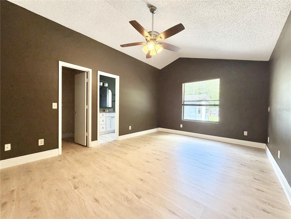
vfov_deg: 85.7
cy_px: 110
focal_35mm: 14
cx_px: 146
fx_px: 118
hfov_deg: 102.1
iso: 160
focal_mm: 2.22
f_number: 2.2
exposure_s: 1/60
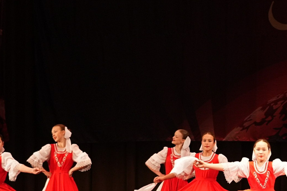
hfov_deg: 7.5
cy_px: 9
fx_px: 2184
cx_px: 300
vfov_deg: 5.0
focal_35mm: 274
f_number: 2.8
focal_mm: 70
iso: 1600
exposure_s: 1/400
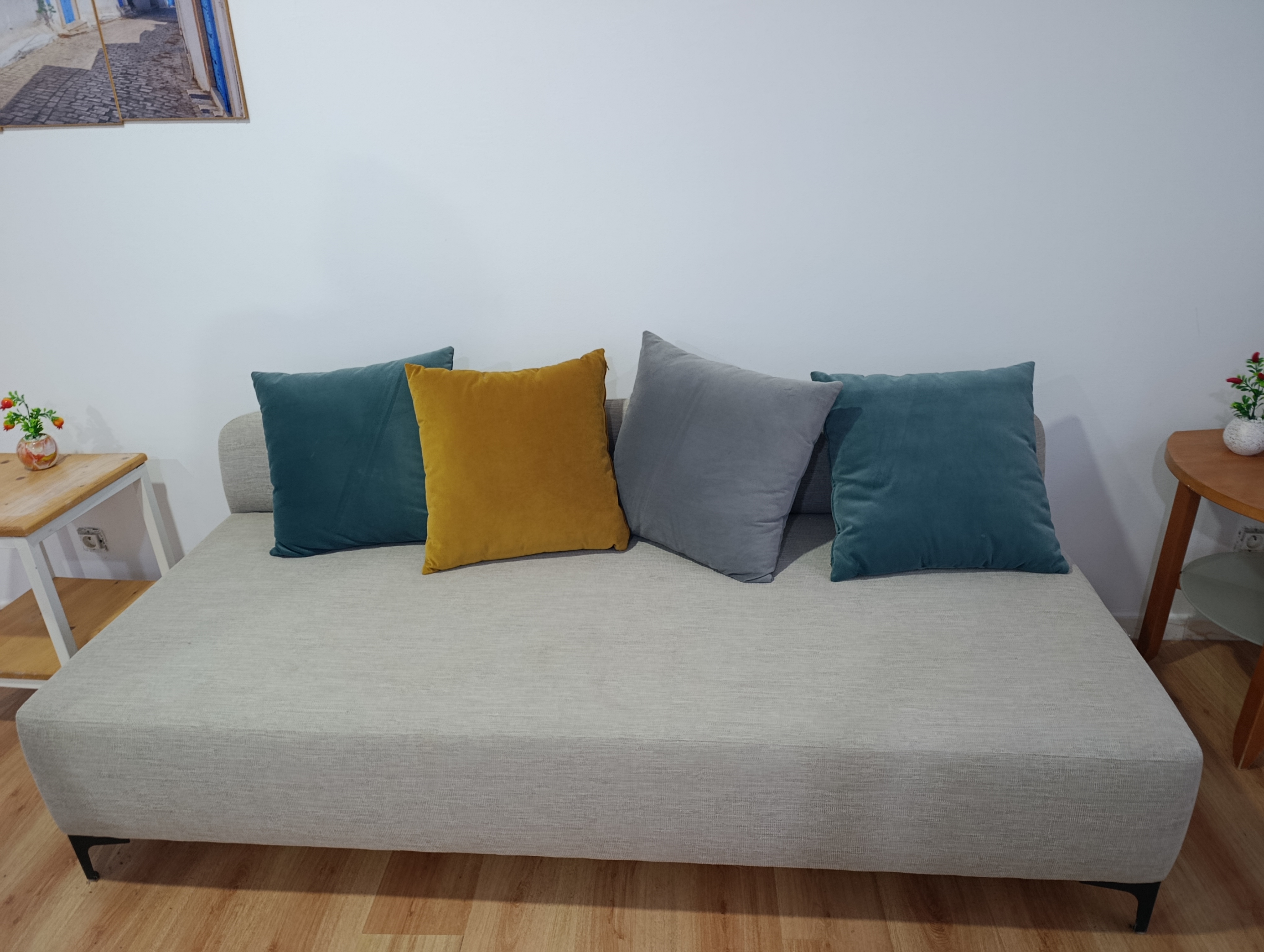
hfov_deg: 73.8
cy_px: 476
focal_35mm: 23
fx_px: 841
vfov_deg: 59.0
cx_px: 632
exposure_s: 1/33.3
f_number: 1.65
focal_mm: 6.11
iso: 1180
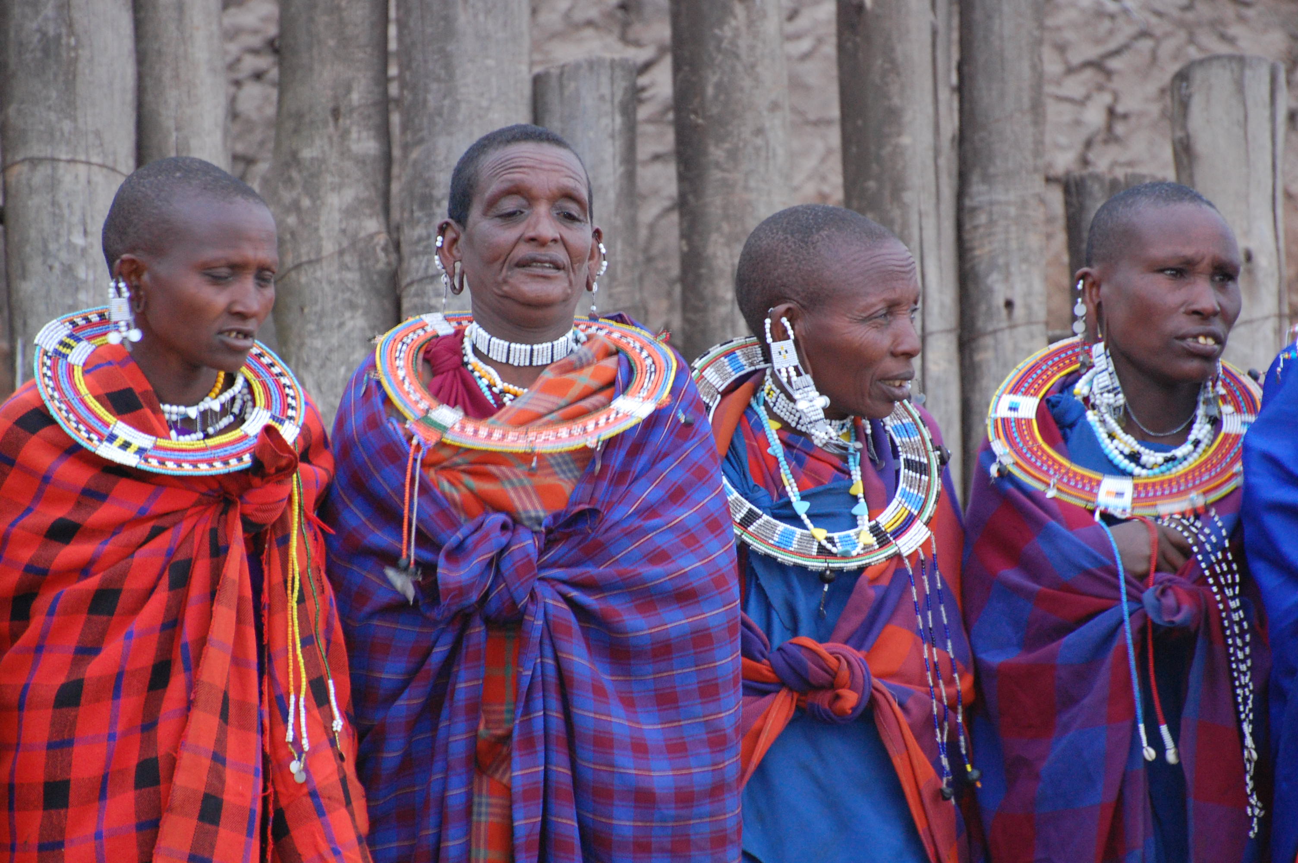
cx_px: 649
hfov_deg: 5.3
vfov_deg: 3.5
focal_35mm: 390
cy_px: 432
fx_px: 14049
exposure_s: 1/60
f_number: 5.6
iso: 1100
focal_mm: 260
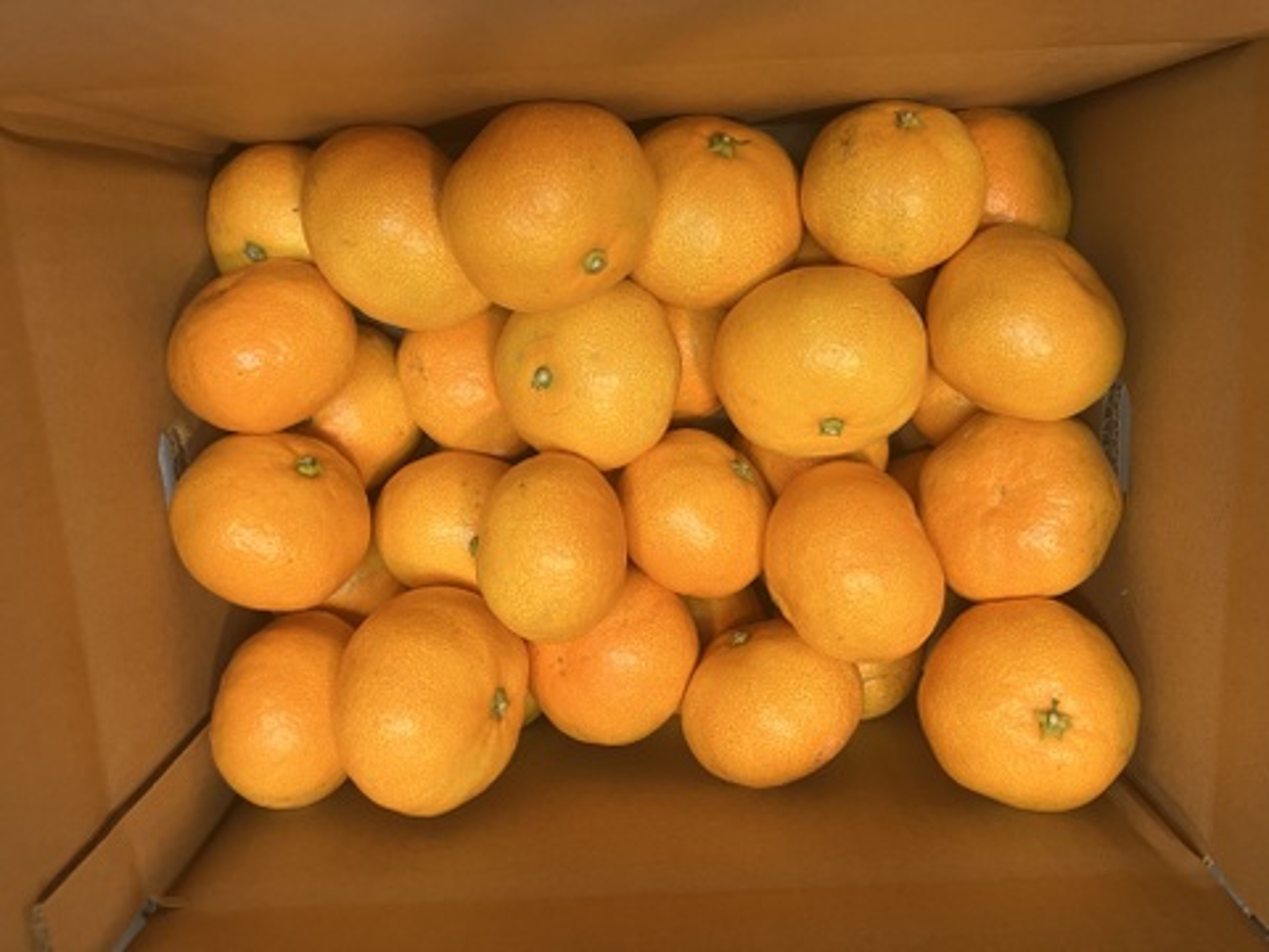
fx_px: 1026
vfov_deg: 49.7
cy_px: 476
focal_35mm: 28
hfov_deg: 63.4
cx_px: 634
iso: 64
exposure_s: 1/60
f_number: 1.8
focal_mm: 3.99
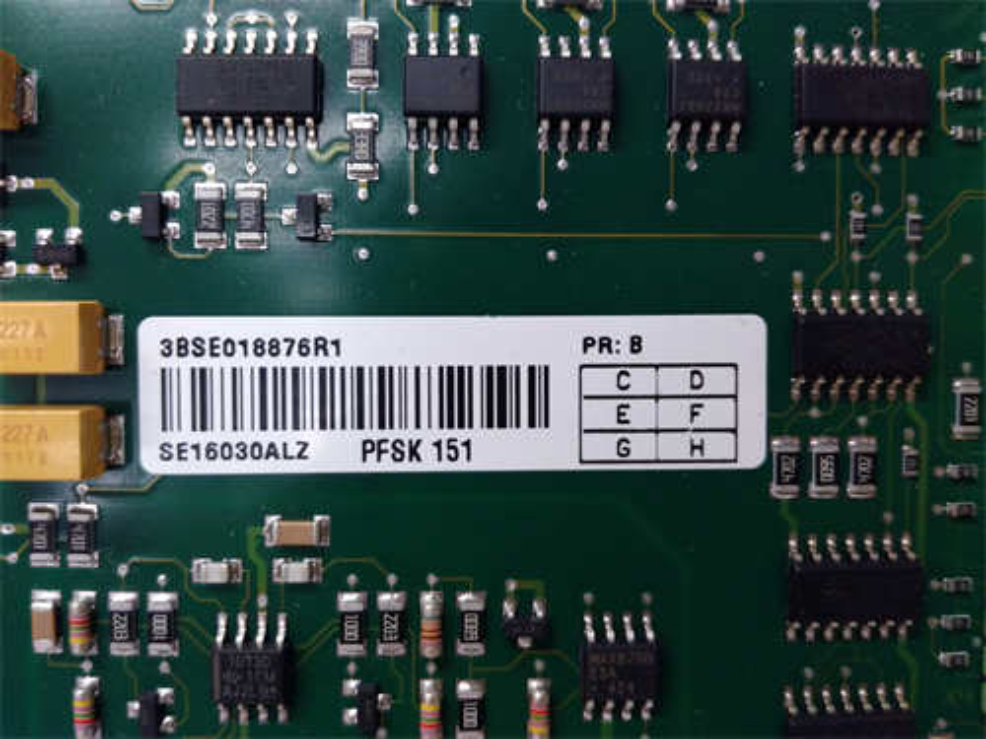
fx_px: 769
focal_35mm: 27
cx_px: 493
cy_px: 370
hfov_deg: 65.3
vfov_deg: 51.4
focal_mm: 3.79
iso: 384
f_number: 2
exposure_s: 1/33
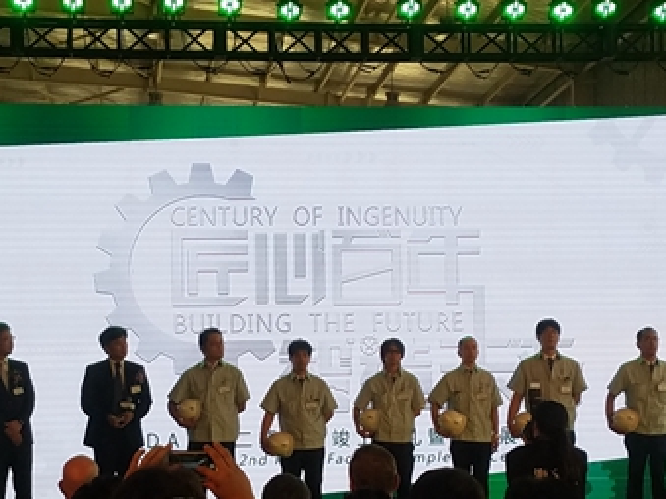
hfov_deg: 41.1
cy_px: 281
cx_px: 397
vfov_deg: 31.5
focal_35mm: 46
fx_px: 885
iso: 40
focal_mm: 4.2
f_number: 1.7
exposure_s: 1/183
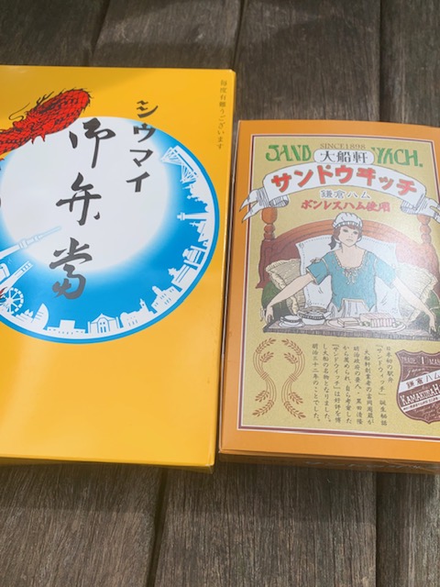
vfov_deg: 67.3
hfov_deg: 53.1
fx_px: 441
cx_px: 220
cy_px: 294
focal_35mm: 26
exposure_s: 1/962
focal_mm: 4.25
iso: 25
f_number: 1.8
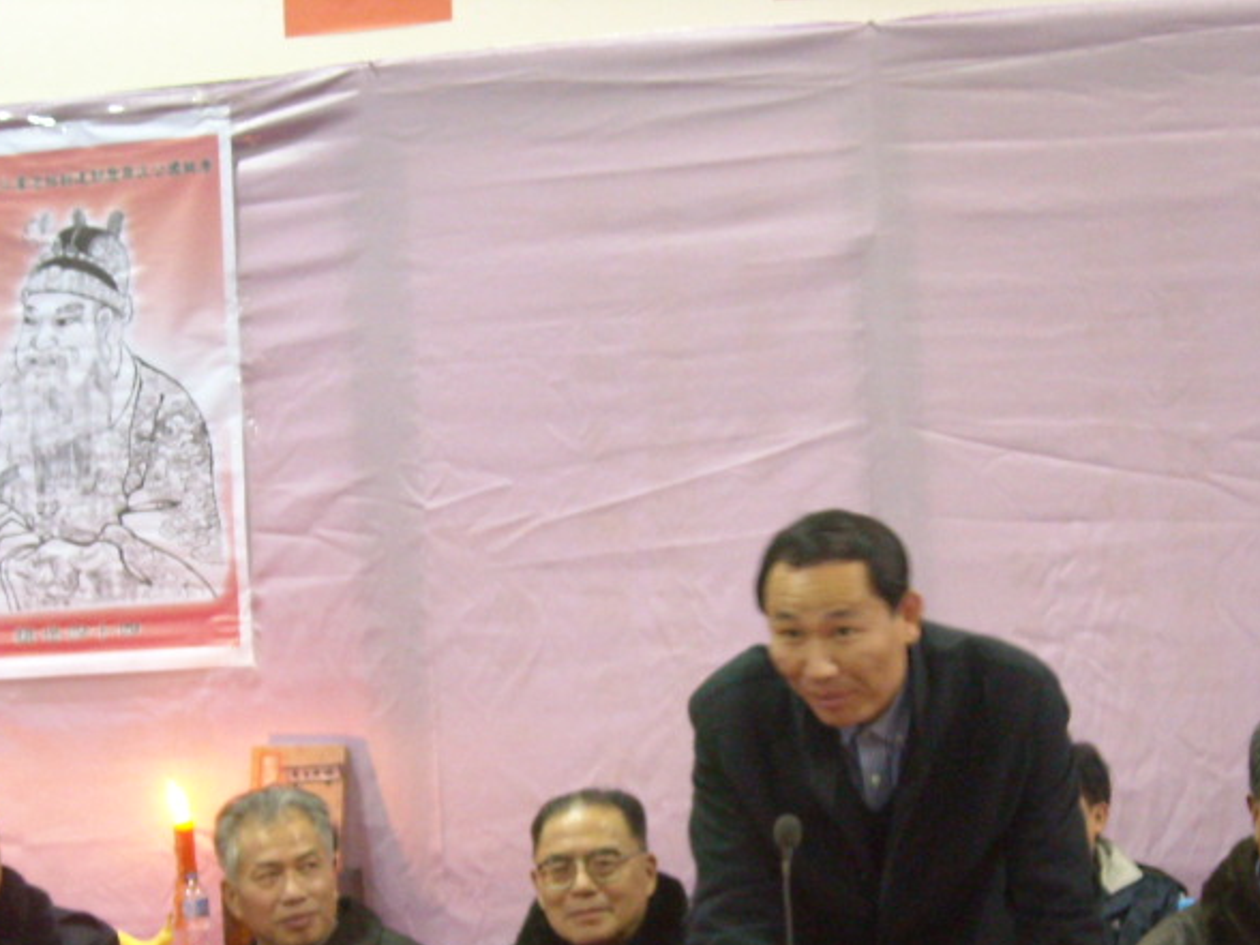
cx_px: 724
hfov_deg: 31.6
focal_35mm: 61
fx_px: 2220
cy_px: 821
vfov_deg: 23.5
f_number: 2.8
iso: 400
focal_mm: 5.7
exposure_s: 1/8
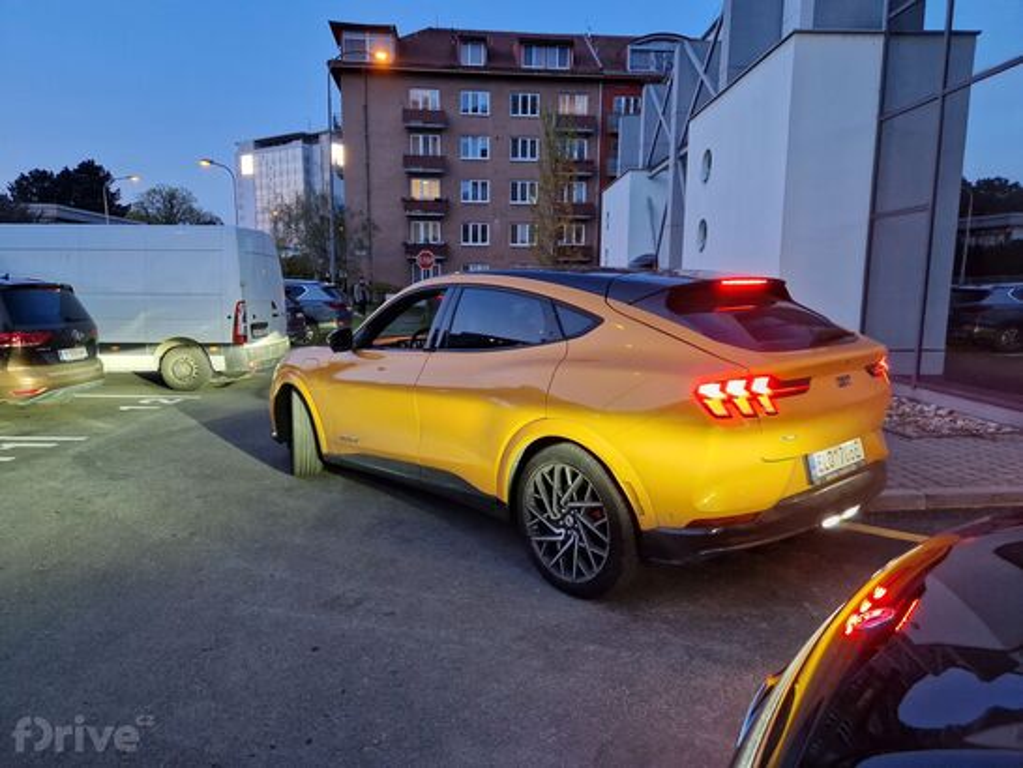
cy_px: 384
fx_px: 680
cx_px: 512
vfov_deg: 58.9
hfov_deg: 73.9
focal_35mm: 23
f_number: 1.8
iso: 500
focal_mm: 5.4
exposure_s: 1/41
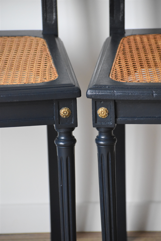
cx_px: 80
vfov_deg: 7.6
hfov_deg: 5.1
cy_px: 120
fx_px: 1811
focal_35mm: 270
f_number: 5.3
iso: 2500
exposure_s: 1/320
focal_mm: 180
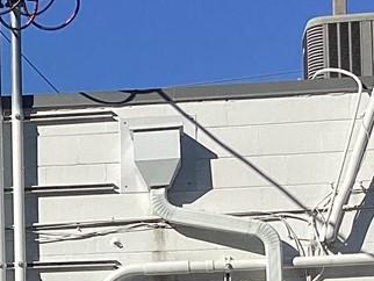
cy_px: 474
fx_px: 1665
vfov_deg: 9.3
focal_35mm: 154
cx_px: -19
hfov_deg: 12.6
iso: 25
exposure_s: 1/2809
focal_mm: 3.3
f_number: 2.4
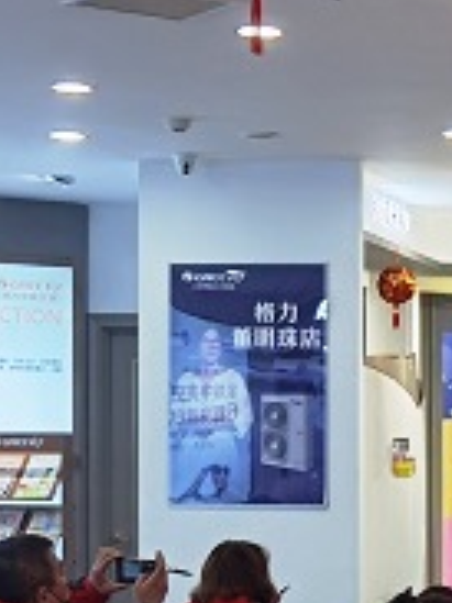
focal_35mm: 118
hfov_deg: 11.9
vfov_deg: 16.5
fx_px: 2057
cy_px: 534
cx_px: 709
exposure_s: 1/124
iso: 50
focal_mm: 6.71
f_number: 1.9
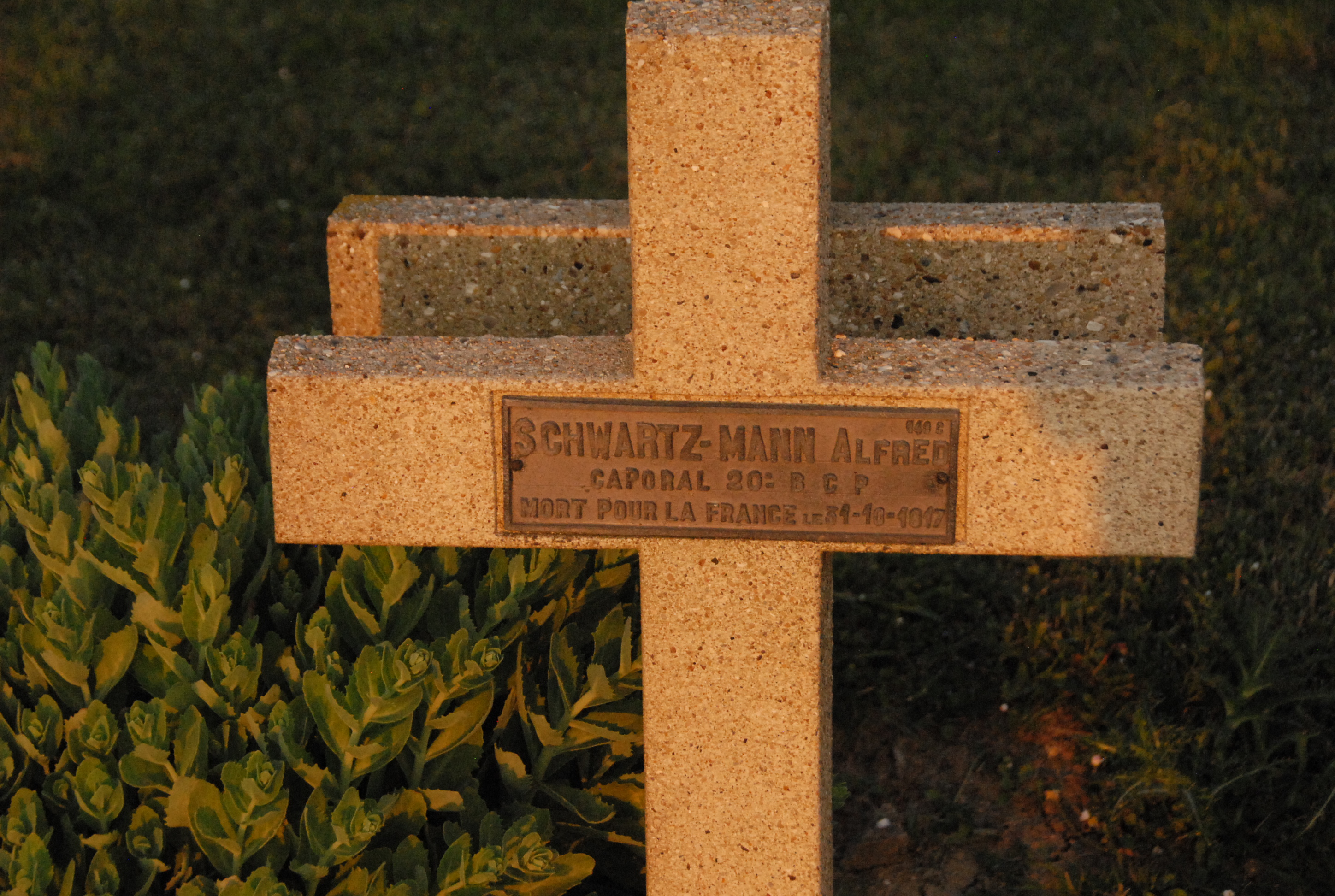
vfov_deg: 14.1
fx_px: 3623
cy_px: 448
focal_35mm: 98
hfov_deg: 20.9
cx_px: 668
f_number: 7.1
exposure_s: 1/1250
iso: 1600
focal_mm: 65
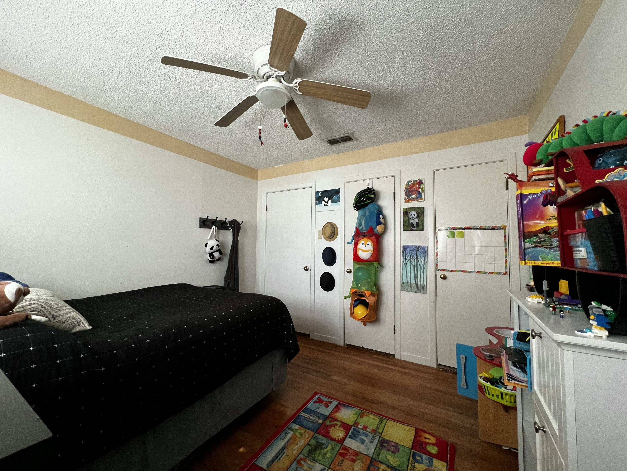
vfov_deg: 89.9
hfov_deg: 106.2
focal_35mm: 13
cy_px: 236
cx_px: 314
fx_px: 235
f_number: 1.8
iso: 320
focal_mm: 1.57
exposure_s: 1/60
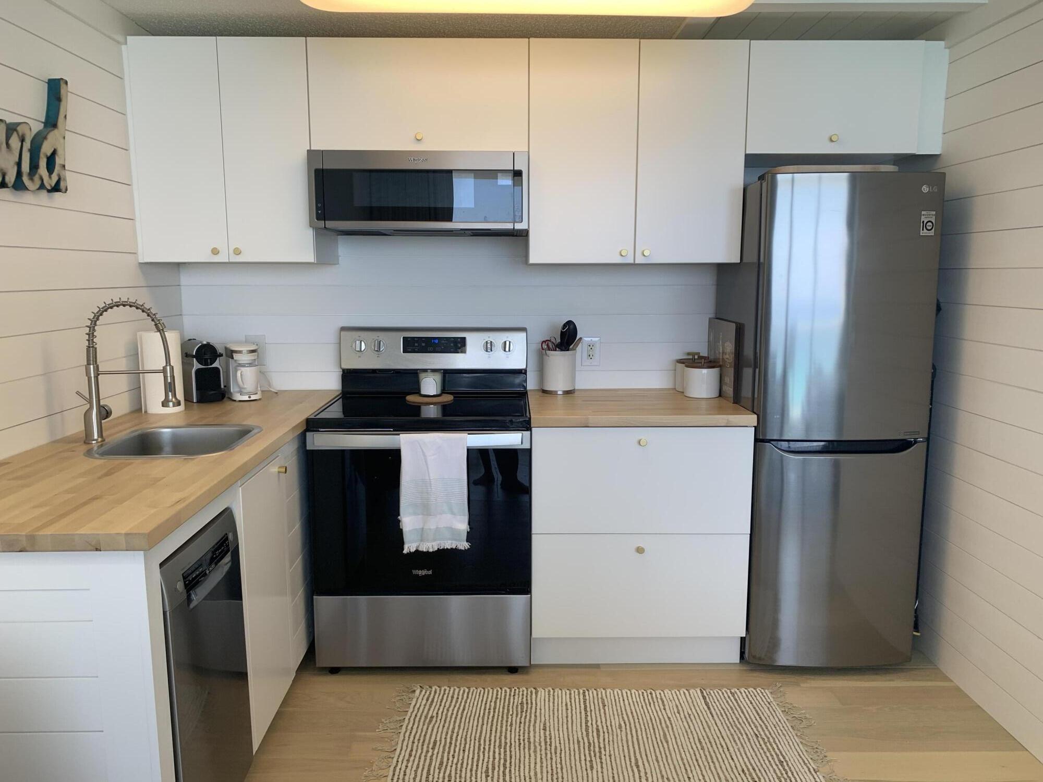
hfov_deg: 67.3
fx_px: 783
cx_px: 522
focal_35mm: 26
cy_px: 391
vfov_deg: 53.1
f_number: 1.8
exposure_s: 1/120
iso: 50
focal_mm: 4.25
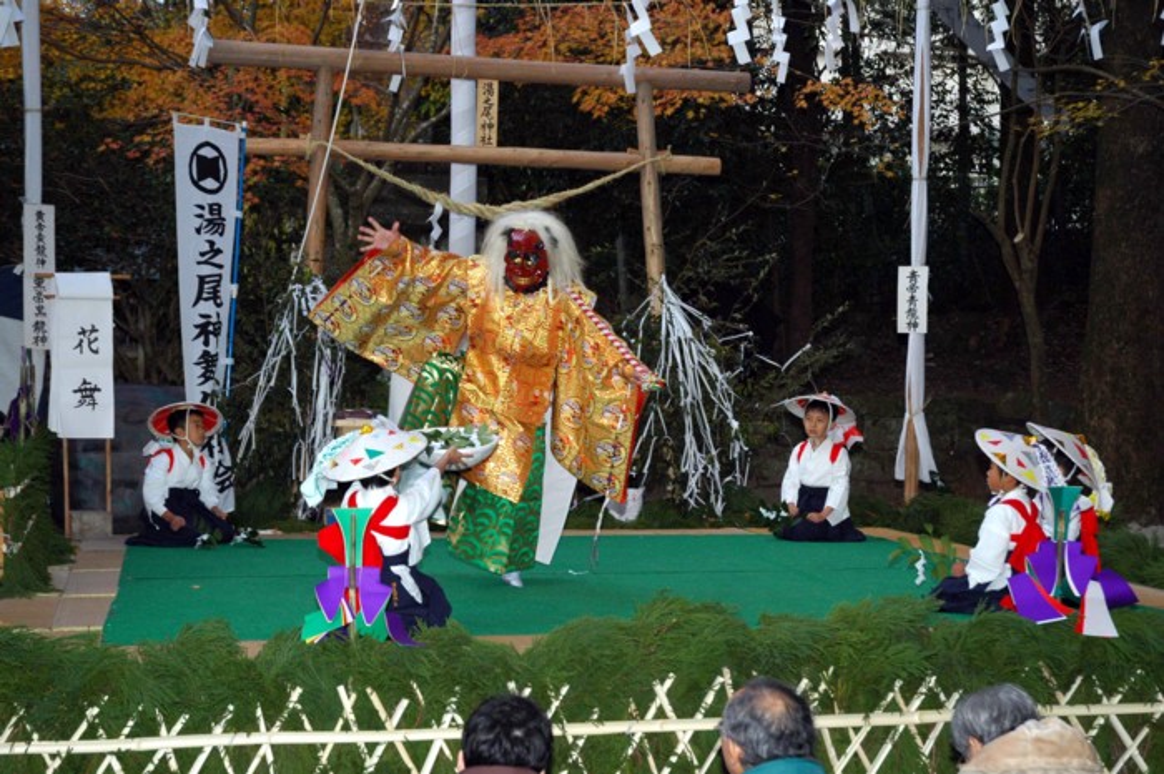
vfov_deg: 22.6
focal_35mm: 60
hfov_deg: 33.4
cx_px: 582
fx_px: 1938
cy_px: 387
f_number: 5
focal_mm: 40
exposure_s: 1/60
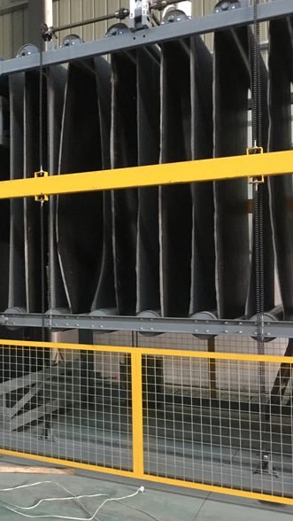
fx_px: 594
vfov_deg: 47.3
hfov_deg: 25.6
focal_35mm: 43
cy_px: 260
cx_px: -35
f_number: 2.2
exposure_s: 1/4
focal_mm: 4.15
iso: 160
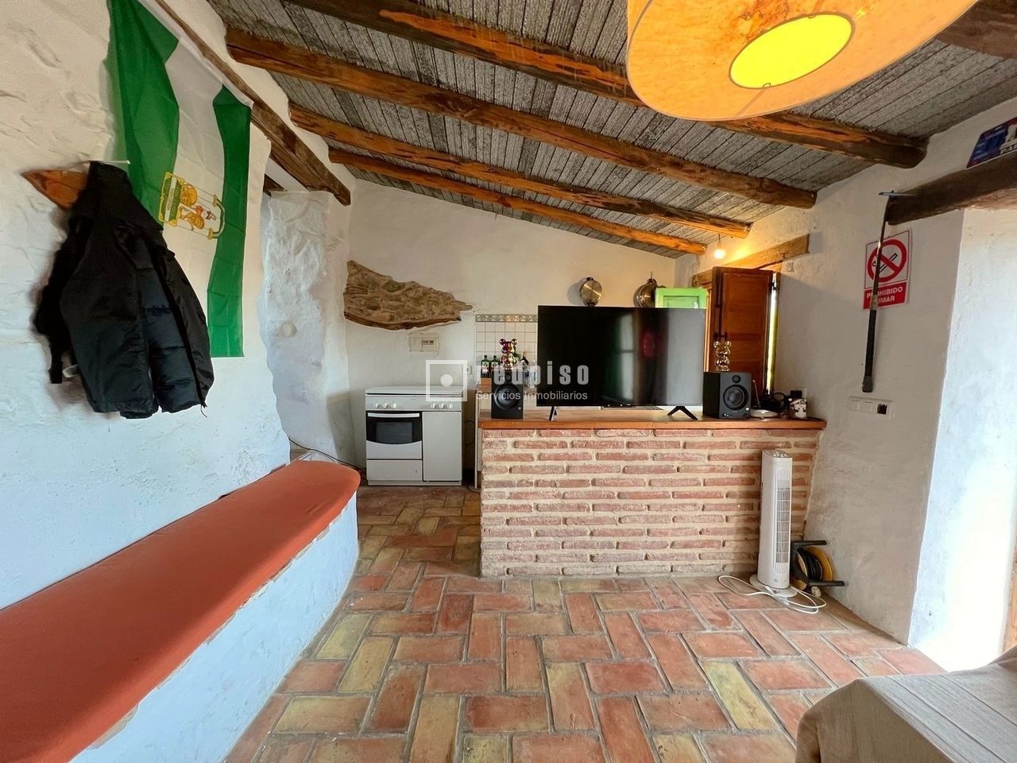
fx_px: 382
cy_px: 382
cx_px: 508
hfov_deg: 106.2
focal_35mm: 13
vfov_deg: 89.9
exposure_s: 1/60
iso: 250
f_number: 1.8
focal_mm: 1.57
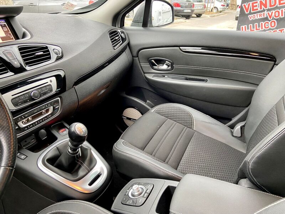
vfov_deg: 53.1
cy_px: 107
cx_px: 142
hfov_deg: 67.3
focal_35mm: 26
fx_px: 214
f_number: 1.8
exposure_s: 1/60
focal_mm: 4.25
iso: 320
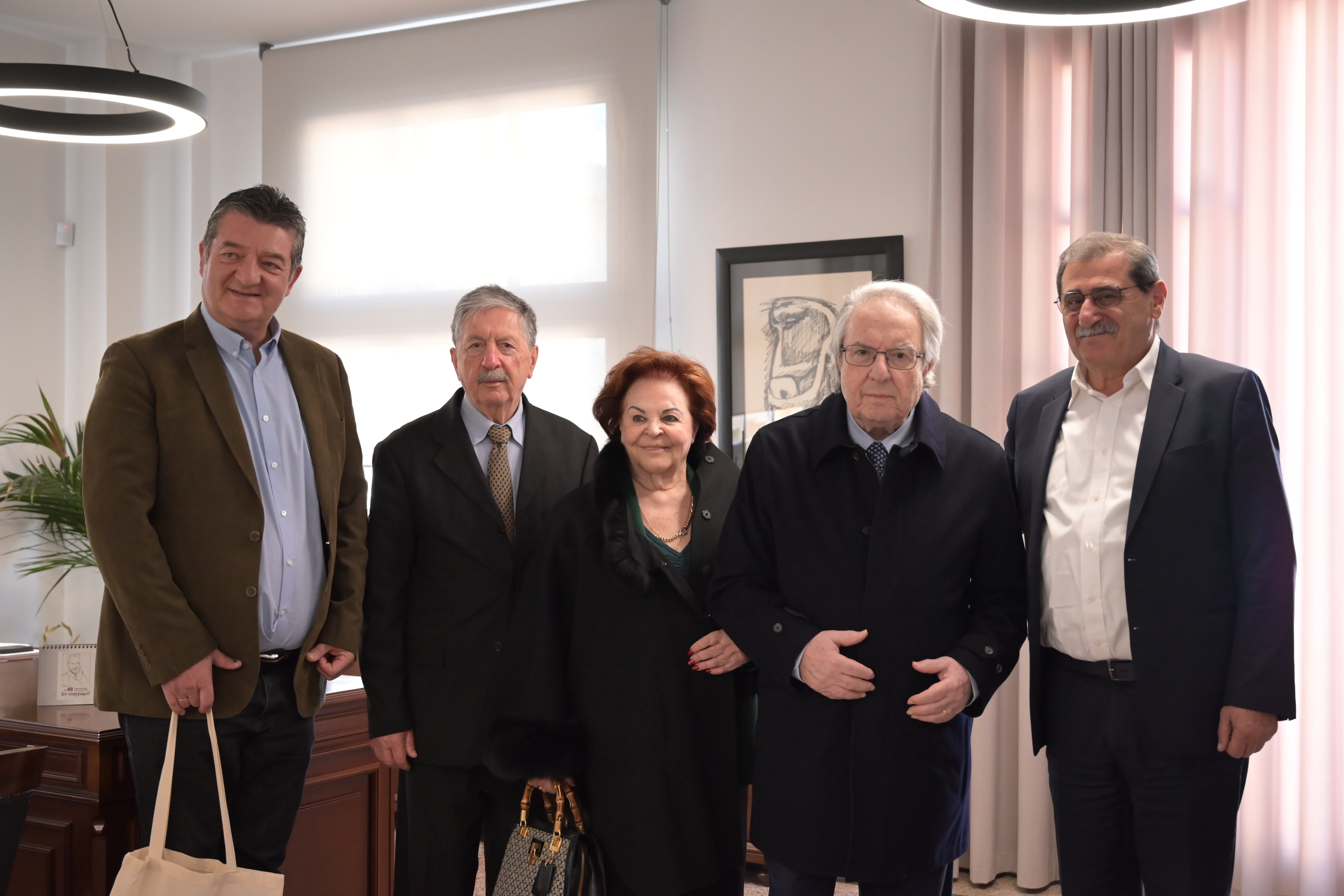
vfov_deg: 31.2
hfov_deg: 45.4
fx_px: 1605
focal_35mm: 43
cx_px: 672
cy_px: 448
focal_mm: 43
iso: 4000
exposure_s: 1/200
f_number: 4
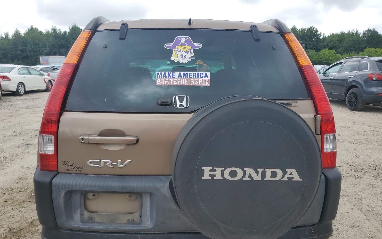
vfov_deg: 44.4
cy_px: 136
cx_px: 189
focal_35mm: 28
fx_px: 291
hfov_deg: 66.5
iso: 50
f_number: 1.5
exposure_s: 1/714
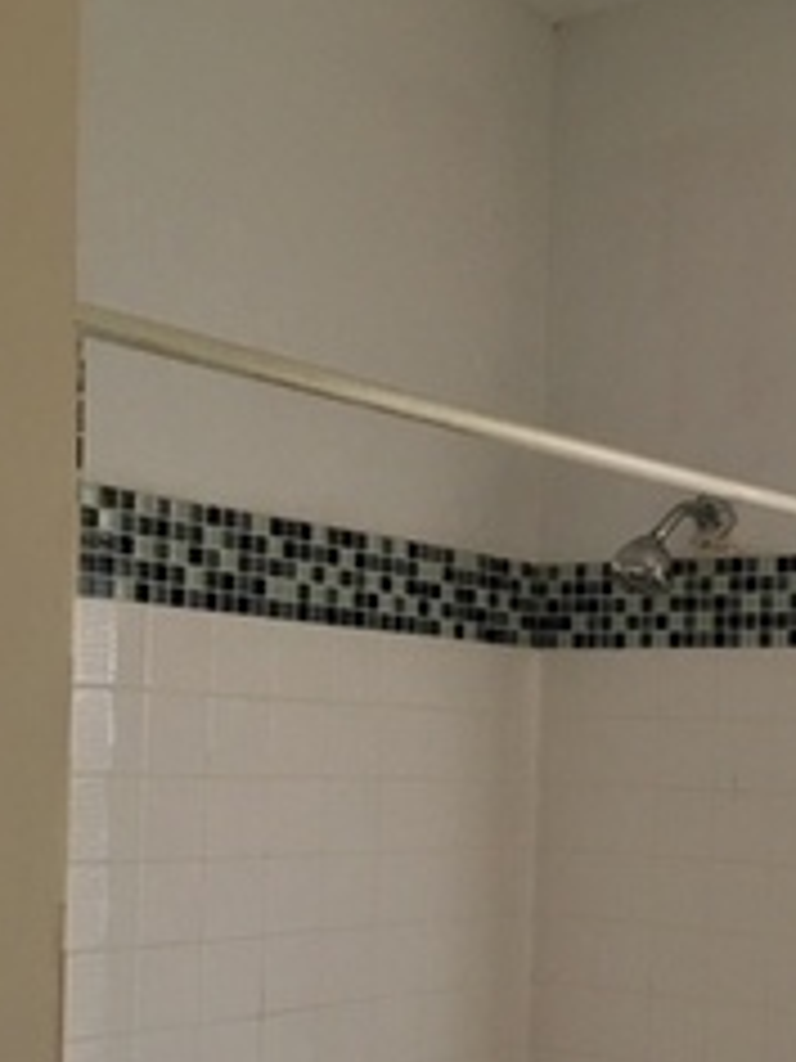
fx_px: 1809
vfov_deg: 32.2
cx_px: 733
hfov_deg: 24.1
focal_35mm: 59
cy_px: 774
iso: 40
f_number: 2.2
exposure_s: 1/15
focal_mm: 4.15
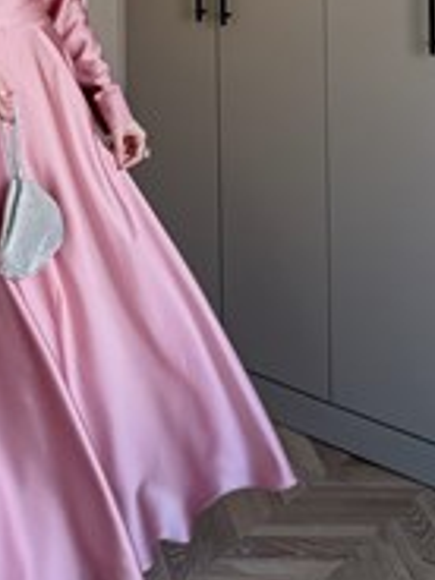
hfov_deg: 25.3
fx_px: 905
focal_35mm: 54
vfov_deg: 34.6
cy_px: 128
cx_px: -28
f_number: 1.78
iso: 50
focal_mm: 6.76
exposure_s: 1/130
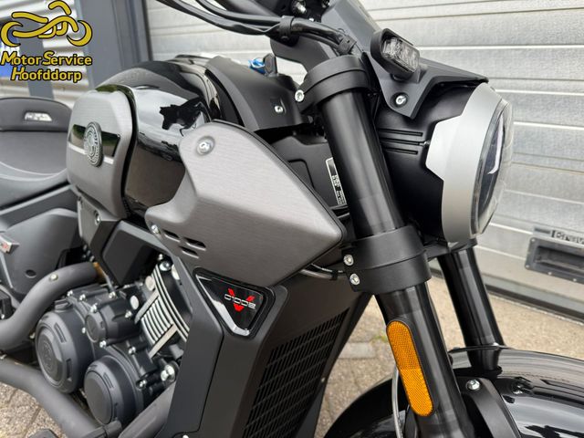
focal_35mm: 24
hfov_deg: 71.6
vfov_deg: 56.8
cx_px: 292
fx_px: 405
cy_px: 219
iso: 80
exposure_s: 1/757
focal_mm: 6.76
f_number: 1.78
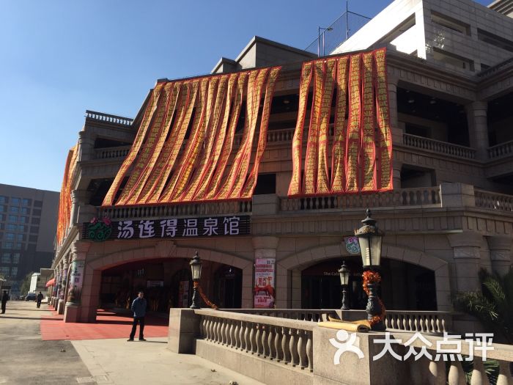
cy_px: 192
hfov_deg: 61.7
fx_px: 430
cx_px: 256
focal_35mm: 29
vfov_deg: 48.2
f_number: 2.2
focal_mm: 4.15
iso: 32
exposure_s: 1/1799
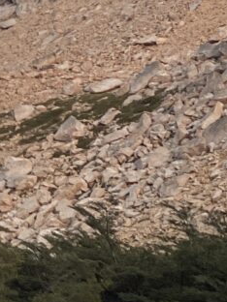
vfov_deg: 7.7
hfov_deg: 5.7
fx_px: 2238
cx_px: -186
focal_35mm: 256
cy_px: 61
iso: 32
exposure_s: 1/122
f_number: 2
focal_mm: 6
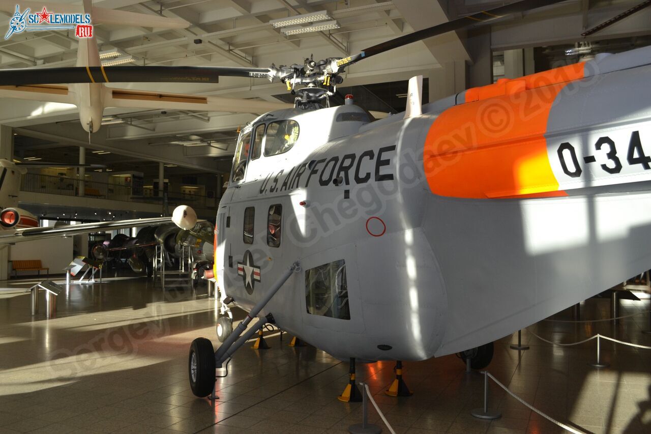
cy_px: 217
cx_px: 326
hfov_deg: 61.9
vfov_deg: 43.6
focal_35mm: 30
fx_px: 542
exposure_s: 1/125
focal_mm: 20
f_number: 5.6
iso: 320
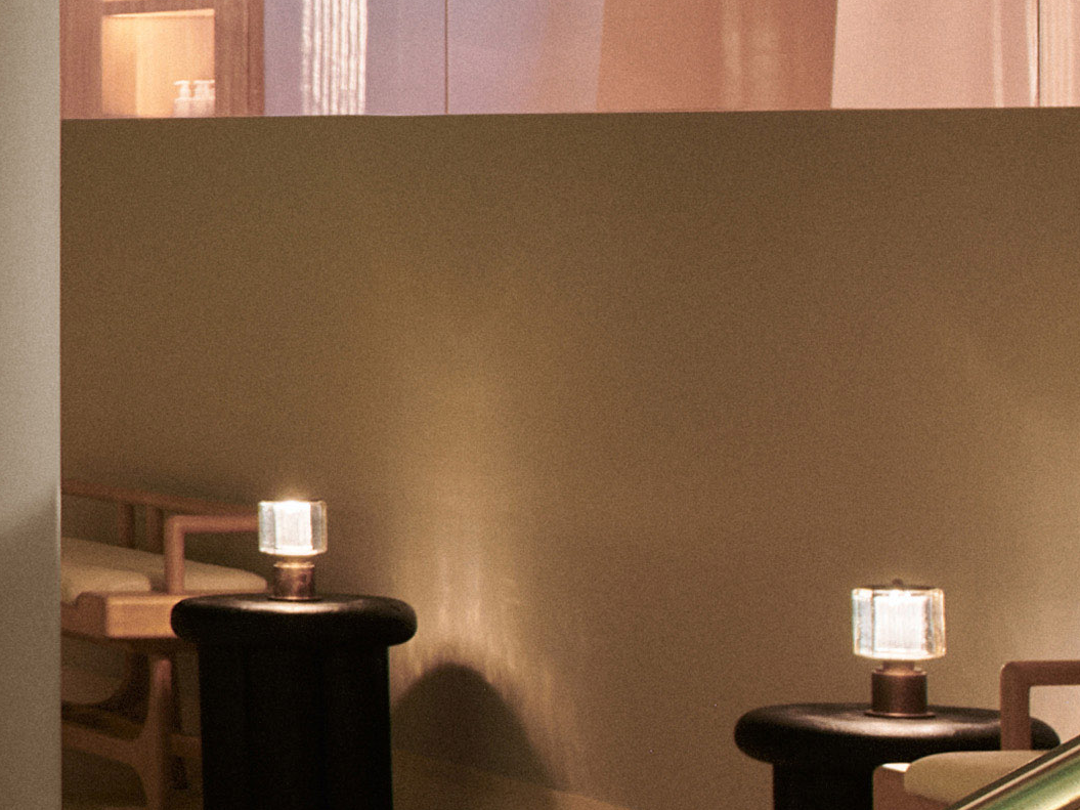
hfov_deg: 9.9
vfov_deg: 9.4
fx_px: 4929
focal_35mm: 158
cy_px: 141
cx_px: -2027
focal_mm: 21
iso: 64
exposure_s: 20
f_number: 11
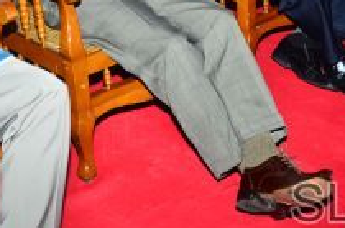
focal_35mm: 77
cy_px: -81
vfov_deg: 16.5
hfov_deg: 26.3
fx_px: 736
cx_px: 143
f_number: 5
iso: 400
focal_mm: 18
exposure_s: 1/60
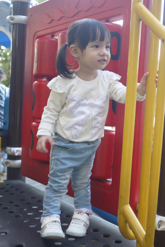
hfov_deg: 31.9
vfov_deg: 46.4
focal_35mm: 42
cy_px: 124
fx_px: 289
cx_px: 91
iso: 200
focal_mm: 20
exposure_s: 1/60
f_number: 1.7
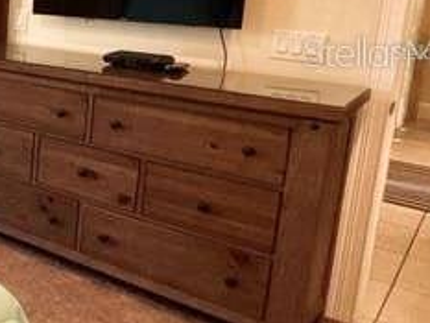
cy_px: 52
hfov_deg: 25.6
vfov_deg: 29.4
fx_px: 597
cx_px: -260
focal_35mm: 48
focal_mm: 2.22
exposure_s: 1/120
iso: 200
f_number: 2.2
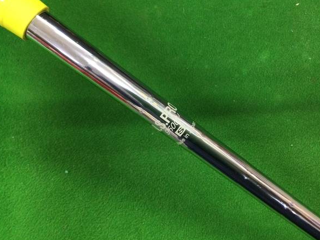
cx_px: 170
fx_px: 314
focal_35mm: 34
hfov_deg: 53.9
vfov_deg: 41.8
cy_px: 112
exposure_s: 1/30
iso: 160
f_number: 2.4
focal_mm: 3.3
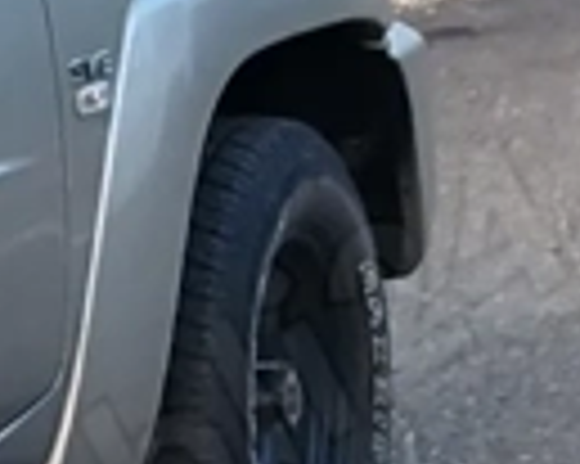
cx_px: -1245
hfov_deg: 8.0
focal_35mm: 204
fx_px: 3499
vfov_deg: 7.5
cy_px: 441
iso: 80
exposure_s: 1/100
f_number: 1.9
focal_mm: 6.12
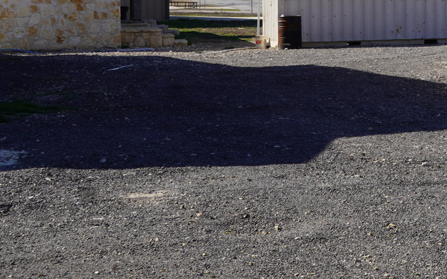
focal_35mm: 95
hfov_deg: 20.6
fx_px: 1160
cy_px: -21
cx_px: 512
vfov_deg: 13.5
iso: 100
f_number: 10
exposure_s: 1/160
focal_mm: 25
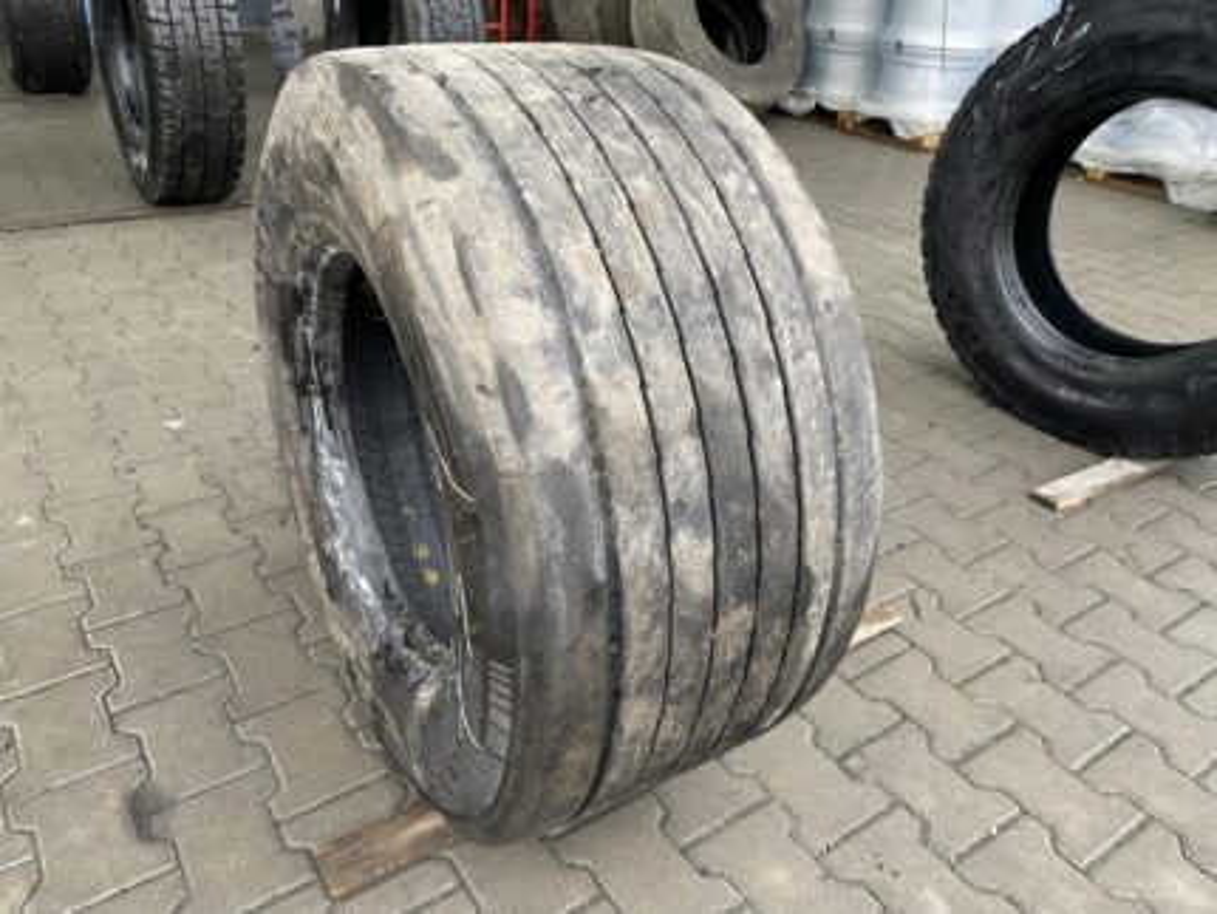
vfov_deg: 53.1
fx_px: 915
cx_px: 608
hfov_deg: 67.3
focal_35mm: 26
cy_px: 457
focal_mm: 4.25
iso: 80
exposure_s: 1/50
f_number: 1.8
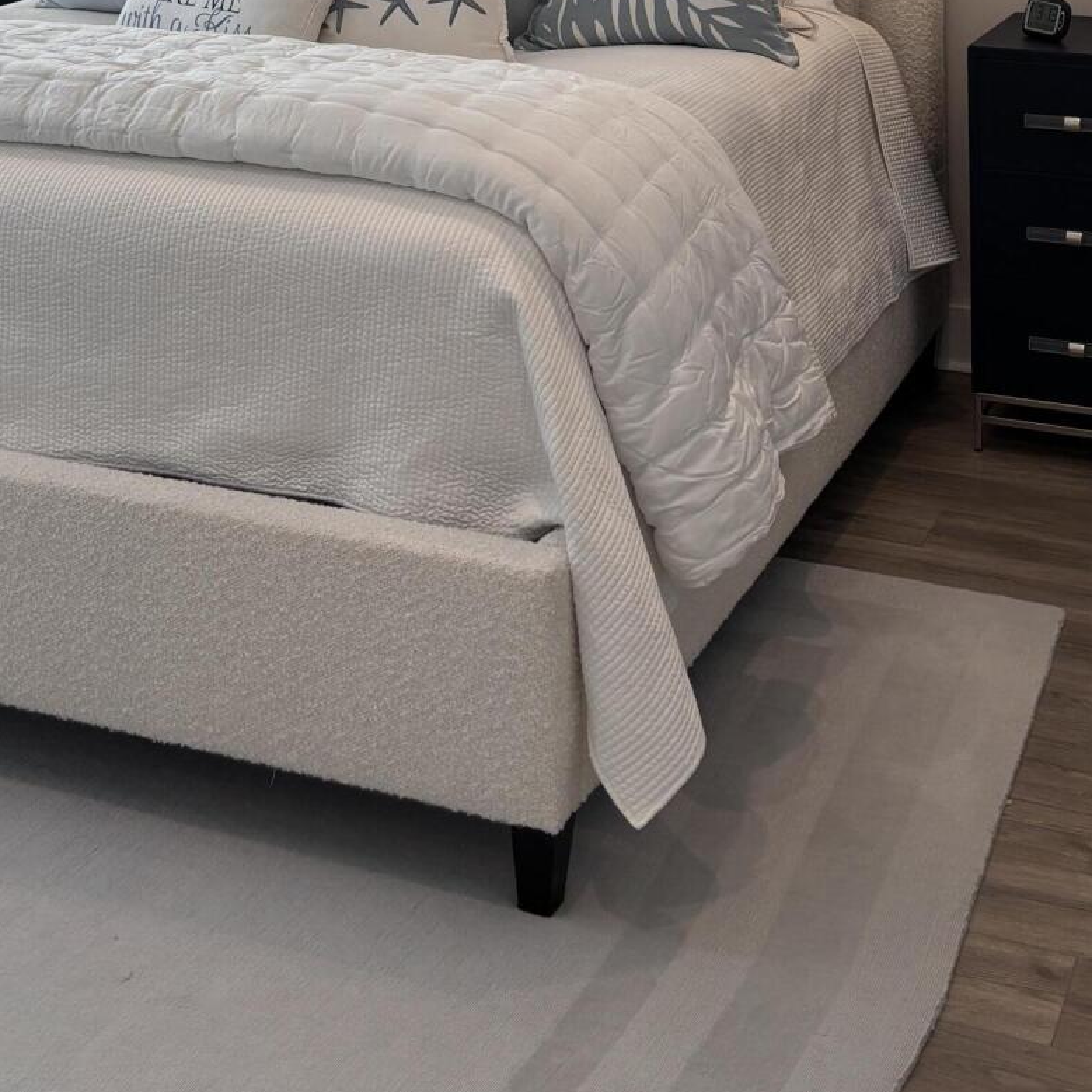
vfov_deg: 25.5
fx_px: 2106
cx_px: 419
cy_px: -278
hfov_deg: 29.0
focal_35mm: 59
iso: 40
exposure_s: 1/120
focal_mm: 5.96
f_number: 1.6
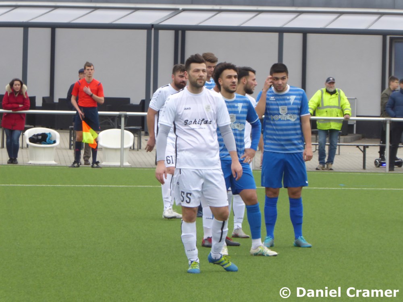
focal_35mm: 347
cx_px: 202
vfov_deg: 4.3
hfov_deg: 5.7
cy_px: 151
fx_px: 4040
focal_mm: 62.1
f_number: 6
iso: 250
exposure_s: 1/80
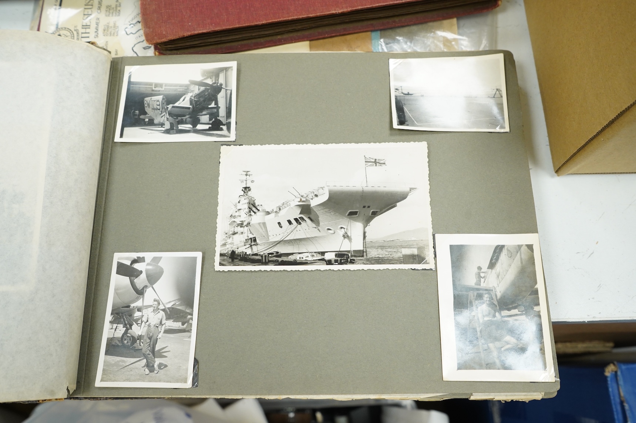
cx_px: 318
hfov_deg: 65.5
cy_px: 212
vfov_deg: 46.3
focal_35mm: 28
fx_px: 494
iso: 2500
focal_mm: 28
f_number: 7.1
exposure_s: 1/125
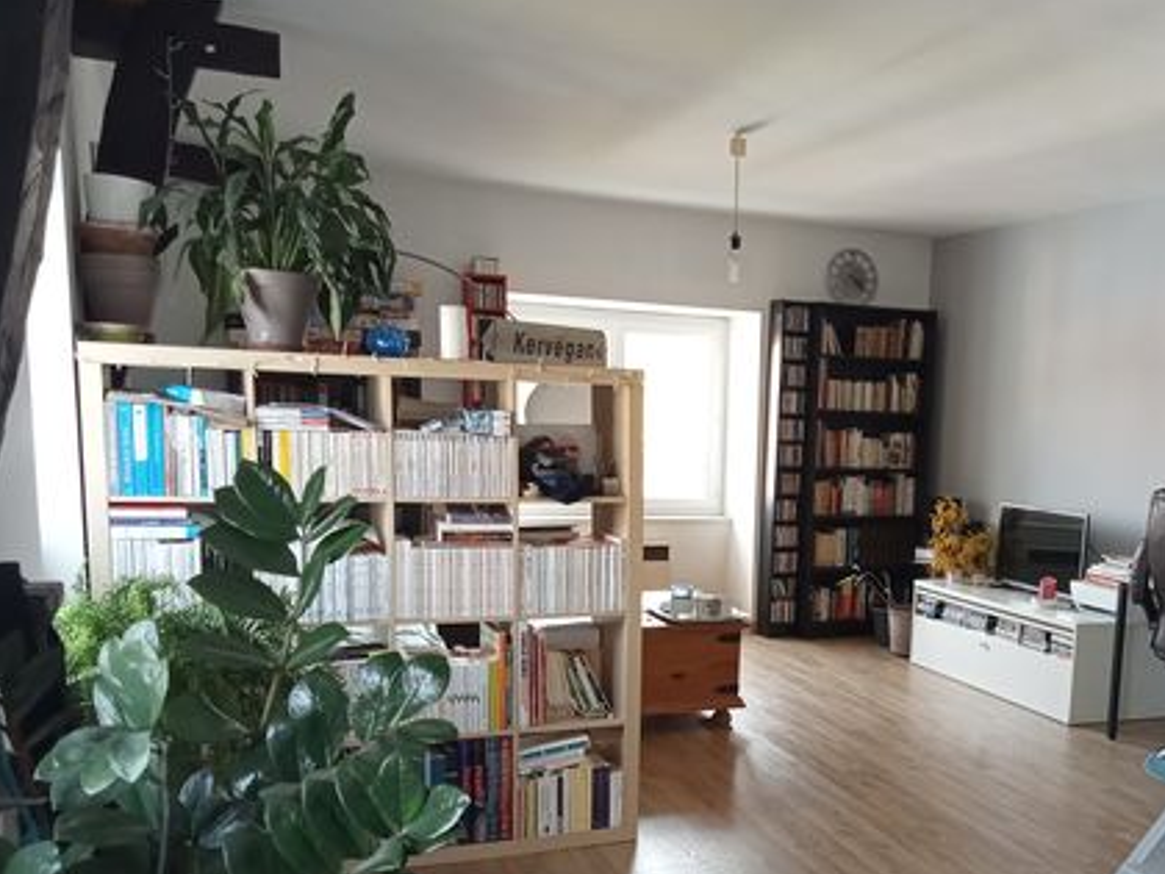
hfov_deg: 46.1
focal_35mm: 40
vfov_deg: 35.5
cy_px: 610
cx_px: 779
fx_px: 1346
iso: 392
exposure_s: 1/33.3
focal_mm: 3.46
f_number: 2.2
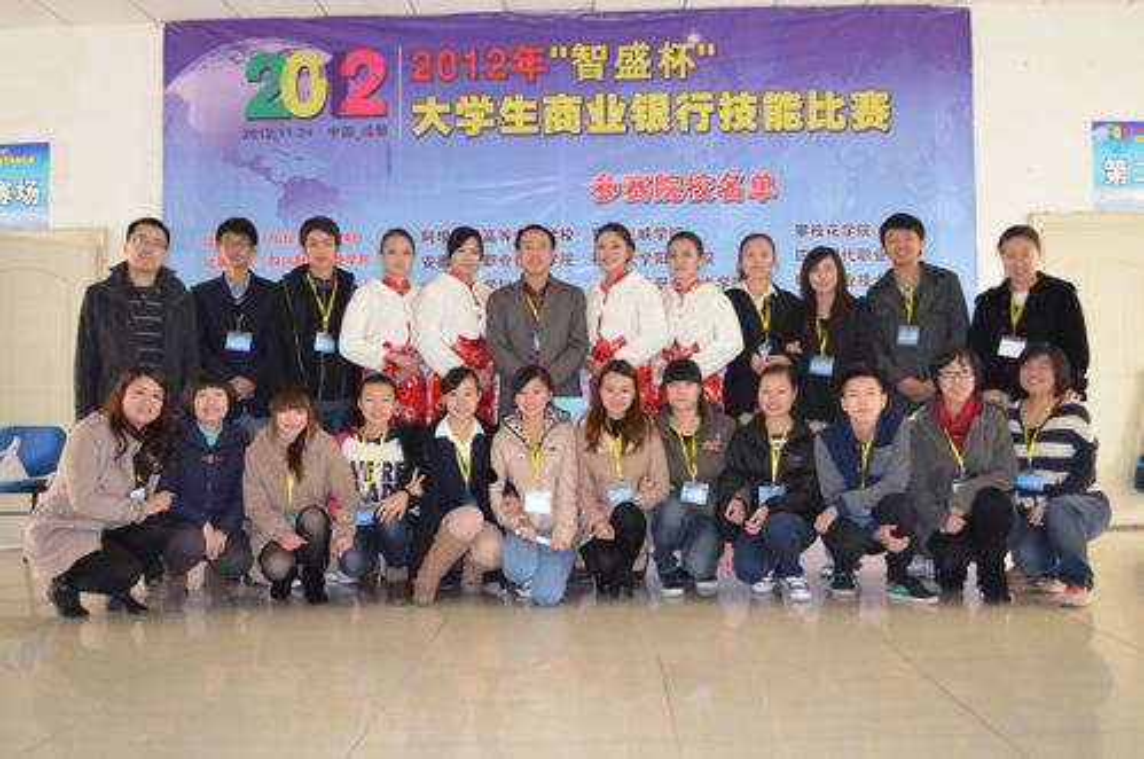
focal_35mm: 33
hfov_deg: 57.3
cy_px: 380
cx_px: 572
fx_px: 1047
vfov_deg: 39.8
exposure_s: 1/60
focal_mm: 22
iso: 3200
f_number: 3.8
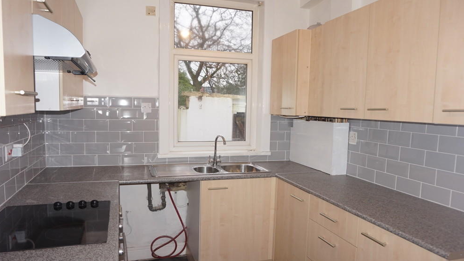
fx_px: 320
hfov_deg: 71.9
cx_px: 228
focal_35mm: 26
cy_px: 138
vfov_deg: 44.4
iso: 500
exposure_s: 1/160
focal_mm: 16
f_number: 4
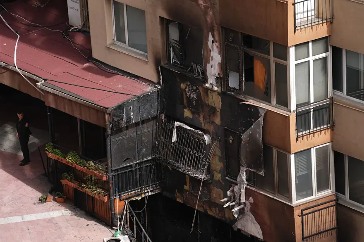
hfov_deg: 11.5
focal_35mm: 179
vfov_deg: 7.7
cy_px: 121
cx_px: 182
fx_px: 1809
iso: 125
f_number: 3.2
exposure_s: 1/1250
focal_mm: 179
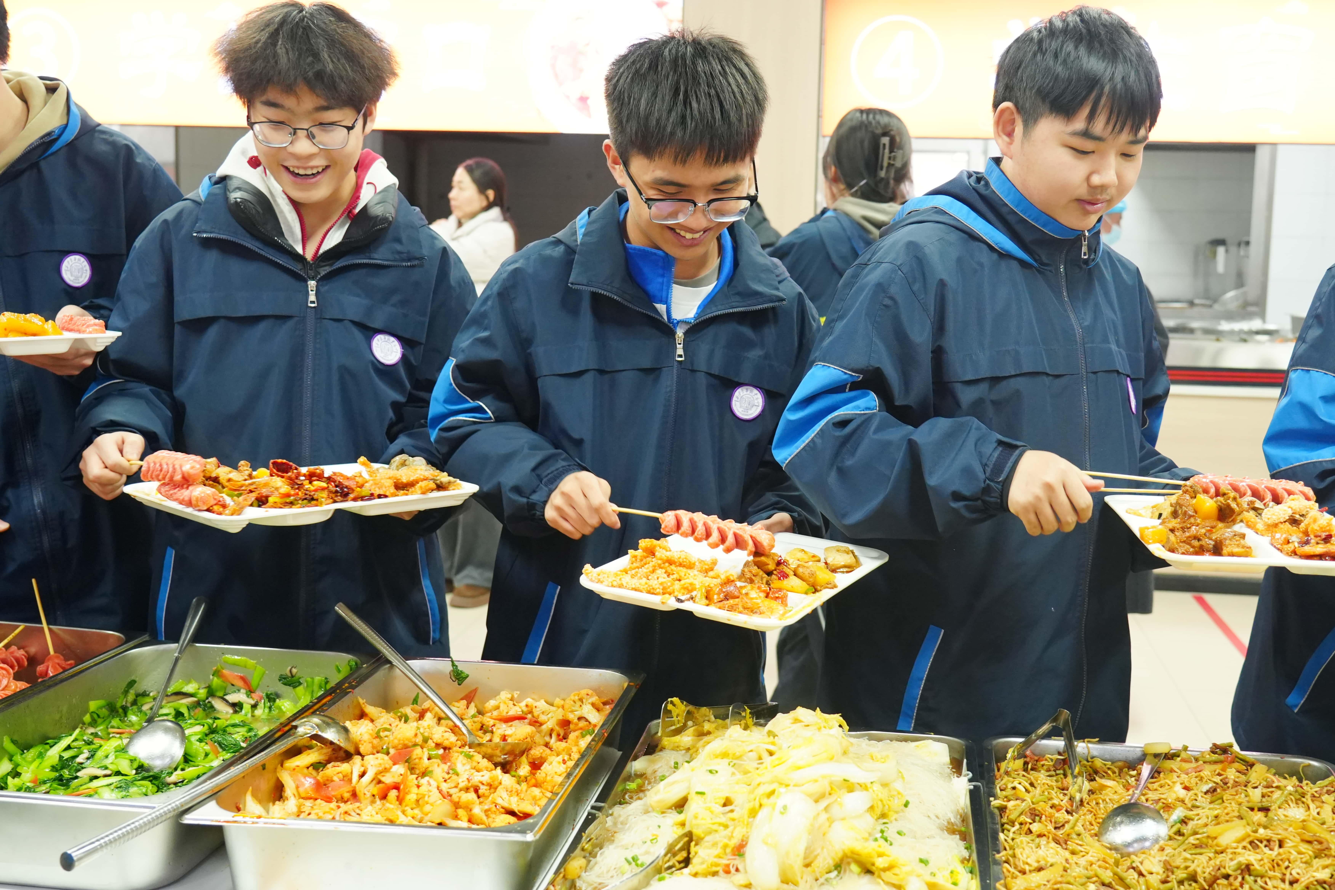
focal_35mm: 31
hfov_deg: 60.3
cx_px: 668
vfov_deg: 42.3
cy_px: 445
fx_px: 1149
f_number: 4.5
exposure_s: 1/125
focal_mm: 31
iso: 2500
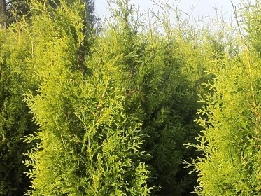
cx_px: 204
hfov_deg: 22.7
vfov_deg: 17.1
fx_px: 641
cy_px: 184
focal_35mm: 85
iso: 50
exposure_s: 1/383
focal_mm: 3.31
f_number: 2.2
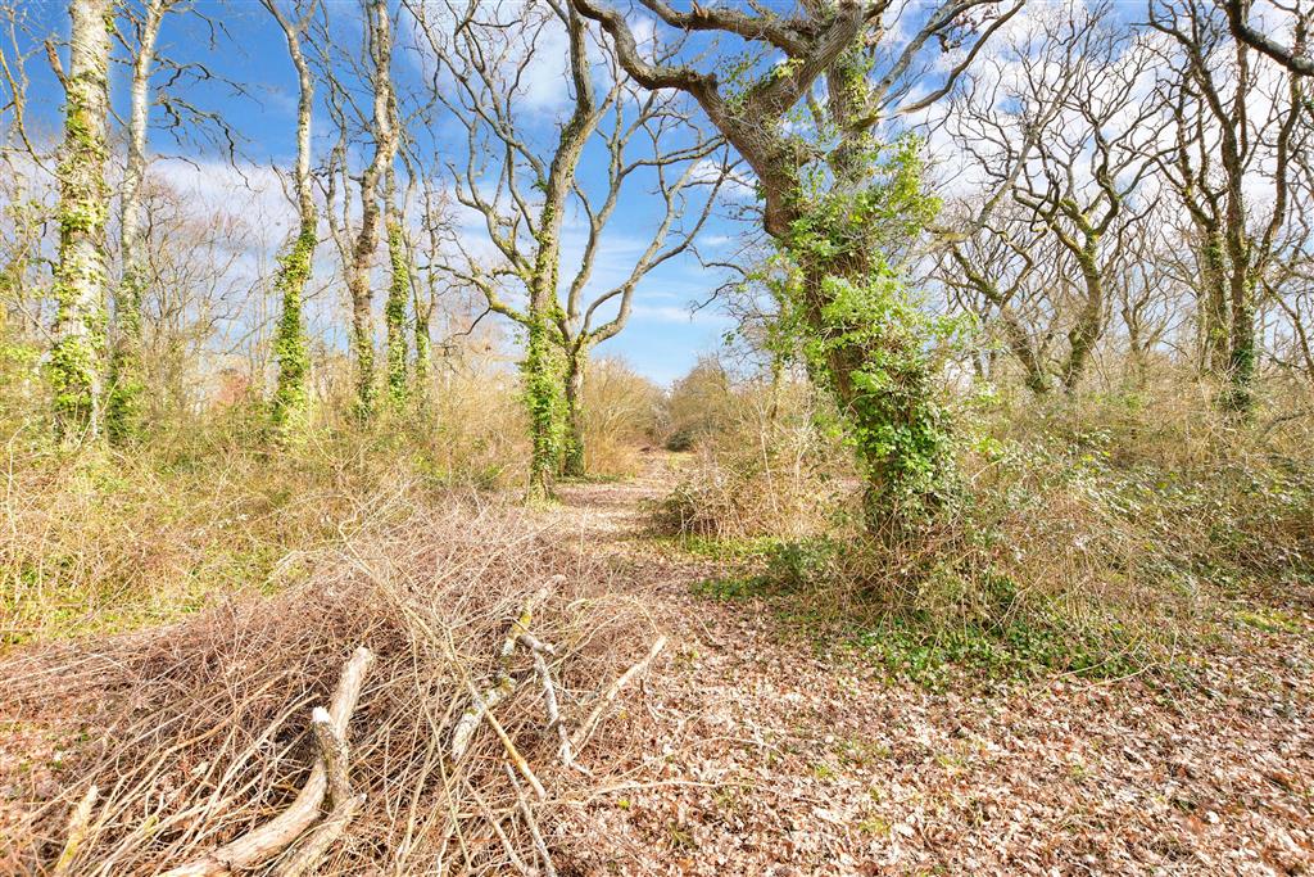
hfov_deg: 100.4
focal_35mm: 15
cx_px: 657
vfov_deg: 77.3
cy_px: 438
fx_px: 548
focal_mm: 10
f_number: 8
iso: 250
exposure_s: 1/100
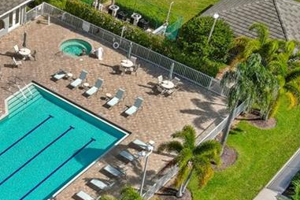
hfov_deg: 24.6
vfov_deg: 17.2
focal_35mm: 78
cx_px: -13
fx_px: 650
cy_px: 184
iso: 100
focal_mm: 10.57
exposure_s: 1/300
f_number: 6.3
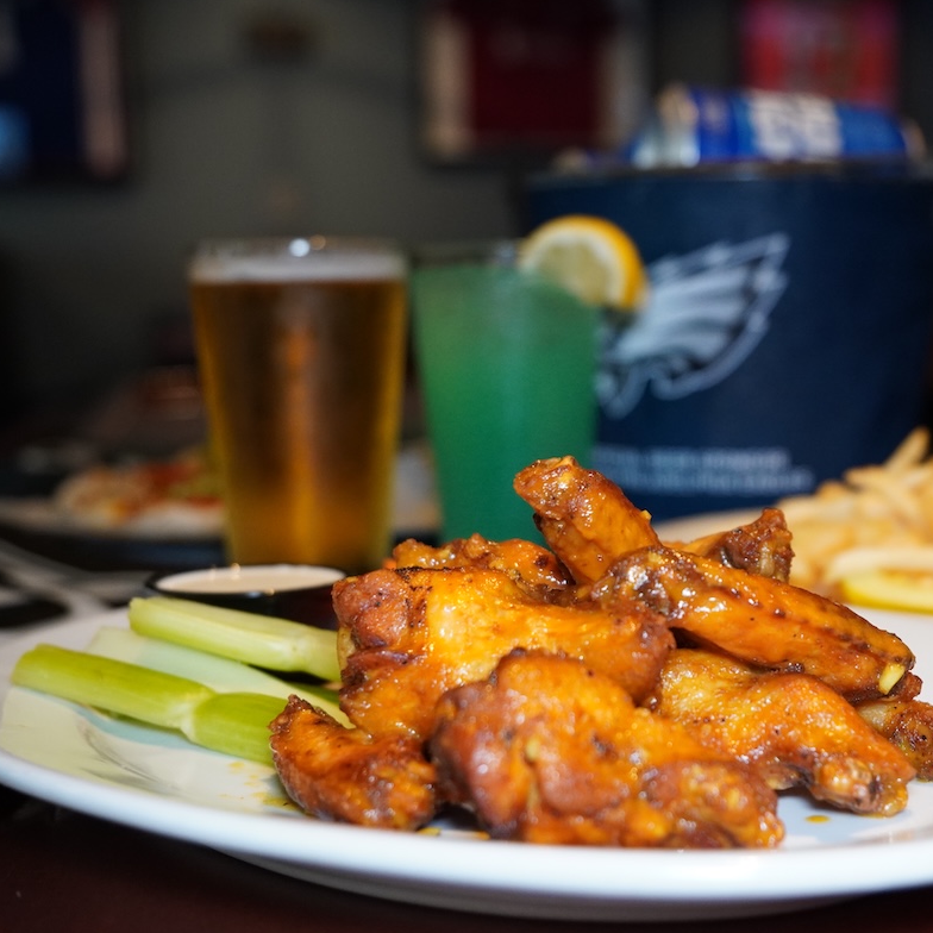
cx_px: 653
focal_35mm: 53
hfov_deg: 32.0
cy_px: 459
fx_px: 1605
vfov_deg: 32.4
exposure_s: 1/160
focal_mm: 27
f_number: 2.8
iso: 1600
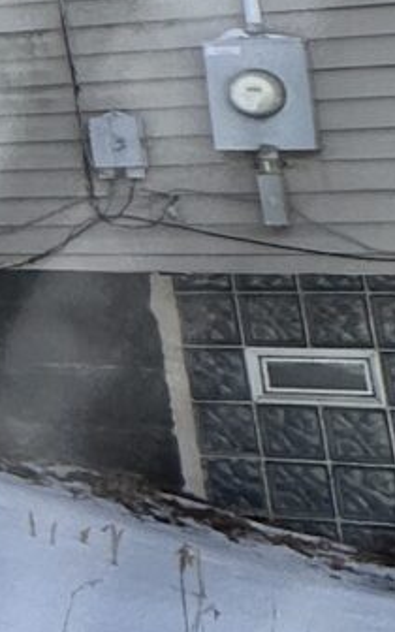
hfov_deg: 7.9
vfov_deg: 17.4
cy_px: -173
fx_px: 1946
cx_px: -1130
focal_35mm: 113
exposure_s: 1/895
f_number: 2.2
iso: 40
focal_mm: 2.22
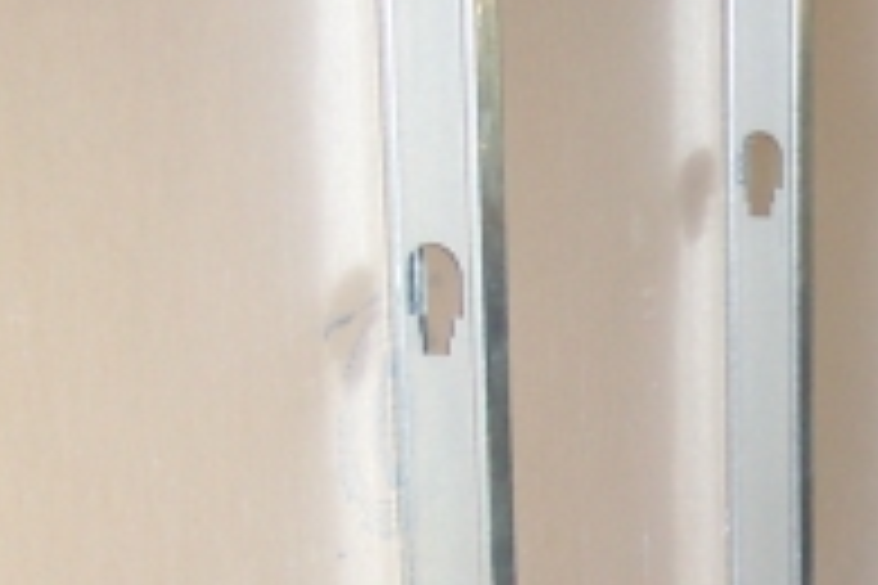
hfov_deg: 16.5
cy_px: 747
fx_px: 2853
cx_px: 1148
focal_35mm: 117
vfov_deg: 11.4
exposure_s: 1/30
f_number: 2.8
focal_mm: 8
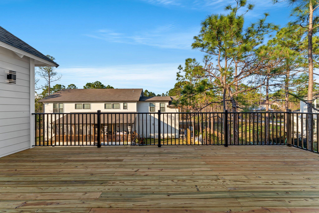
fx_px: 124
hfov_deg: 104.3
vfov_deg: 81.2
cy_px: 106
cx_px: 160
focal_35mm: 14
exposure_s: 1/80
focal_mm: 14
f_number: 9
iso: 100
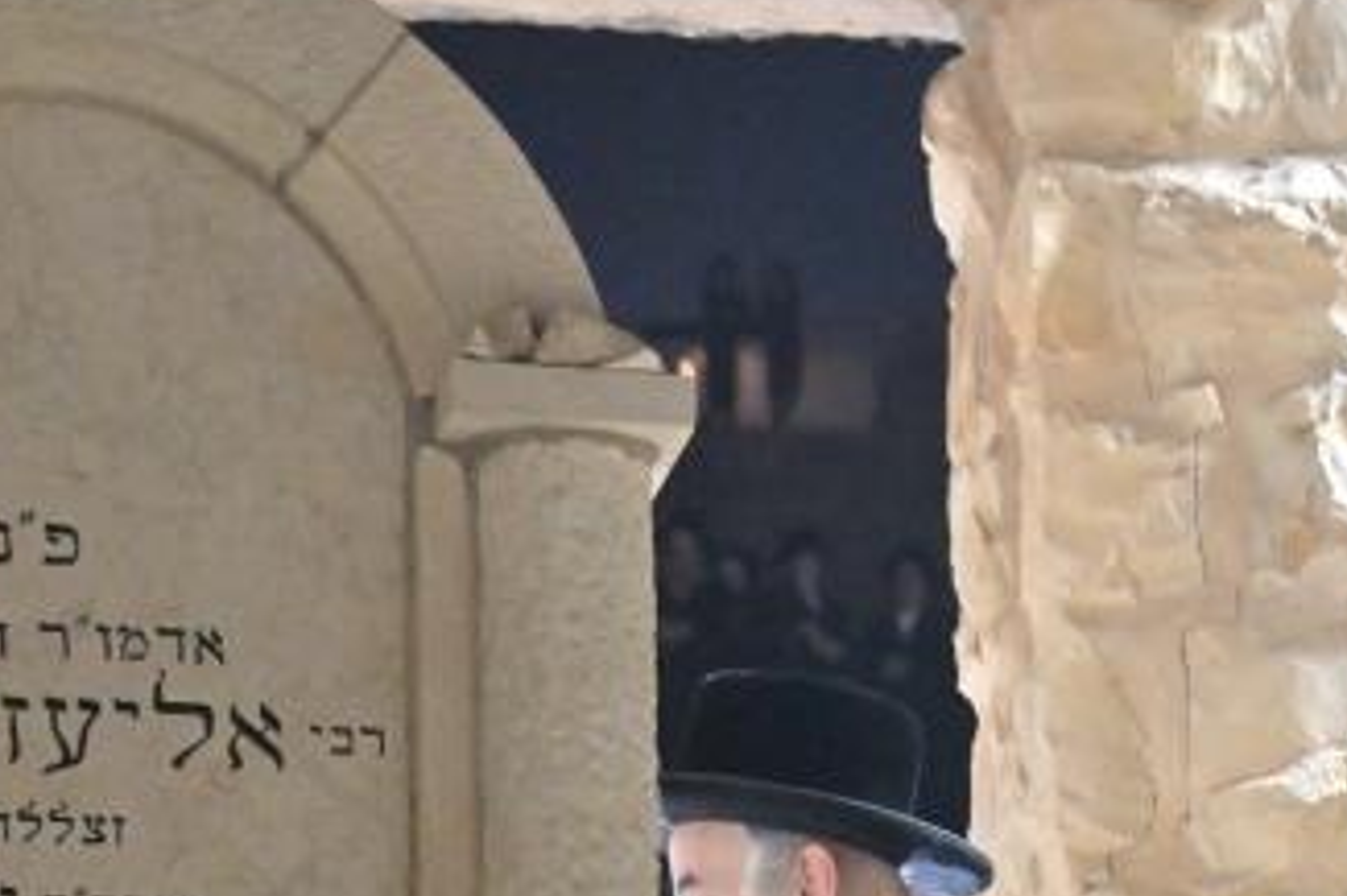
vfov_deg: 7.8
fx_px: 6470
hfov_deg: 11.9
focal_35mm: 173
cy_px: 1216
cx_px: 806
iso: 3200
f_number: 4
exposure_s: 1/125
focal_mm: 55
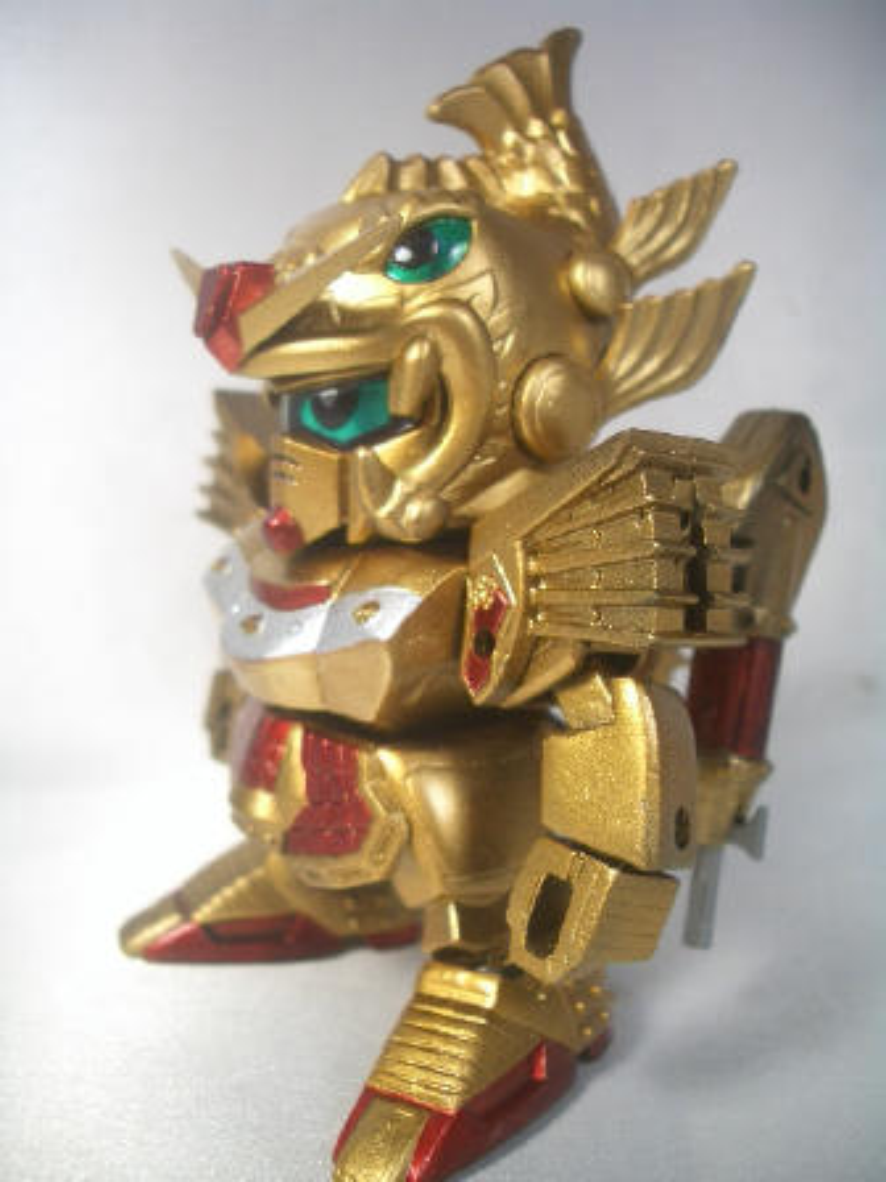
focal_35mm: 35
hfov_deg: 40.7
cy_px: 591
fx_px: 1194
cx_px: 443
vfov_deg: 52.6
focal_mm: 5.8
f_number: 2.6
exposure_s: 1/160
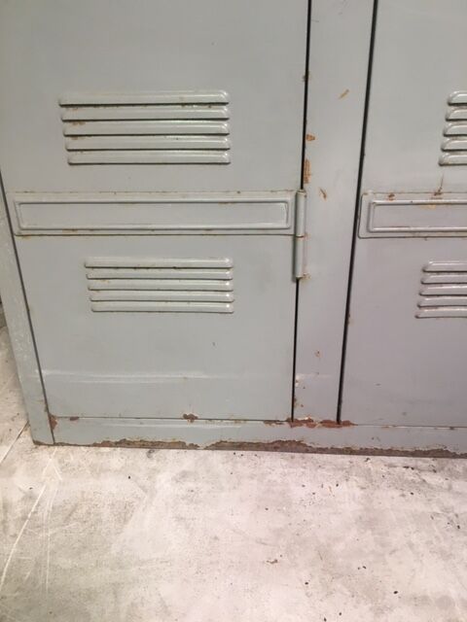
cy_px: 311
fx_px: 522
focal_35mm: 29
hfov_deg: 48.2
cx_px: 234
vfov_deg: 61.7
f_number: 2.2
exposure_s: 1/33
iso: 80
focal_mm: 4.15
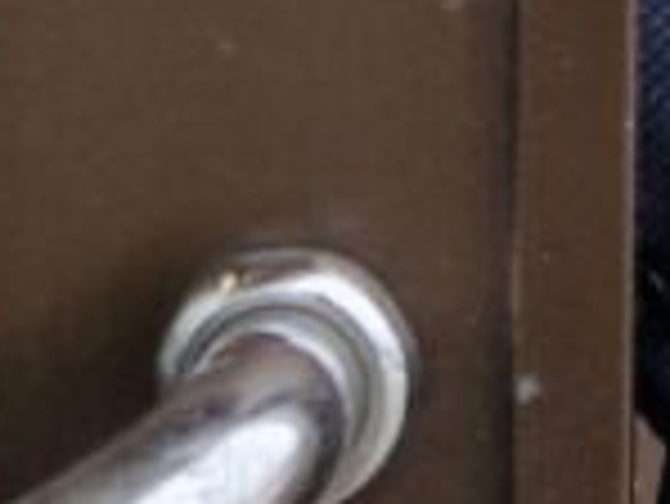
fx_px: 3506
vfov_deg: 7.6
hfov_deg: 10.6
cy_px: -747
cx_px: 913
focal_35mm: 181
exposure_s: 1/100
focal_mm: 5.4
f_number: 1.8
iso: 50
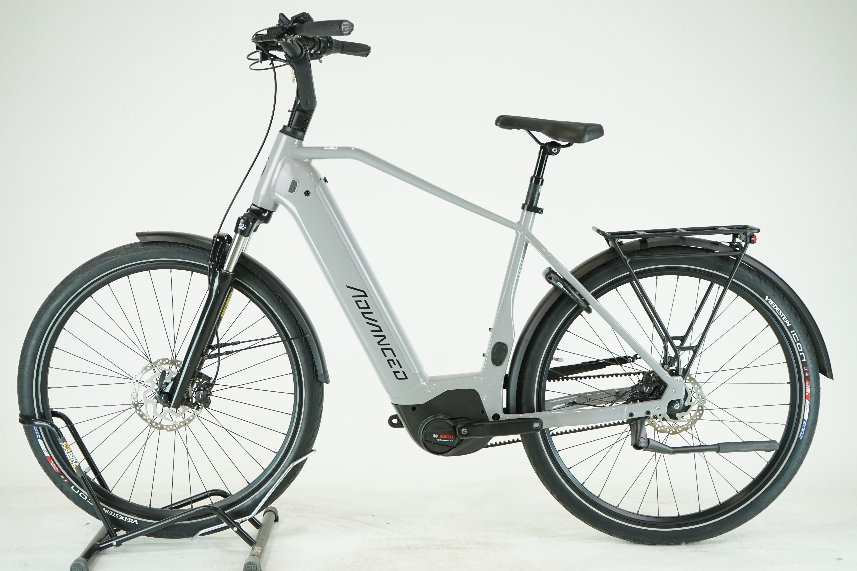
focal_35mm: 49
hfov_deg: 40.3
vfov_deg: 27.5
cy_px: 286
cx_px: 428
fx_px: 1166
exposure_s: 1/200
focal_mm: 49
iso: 1600
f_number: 5.6
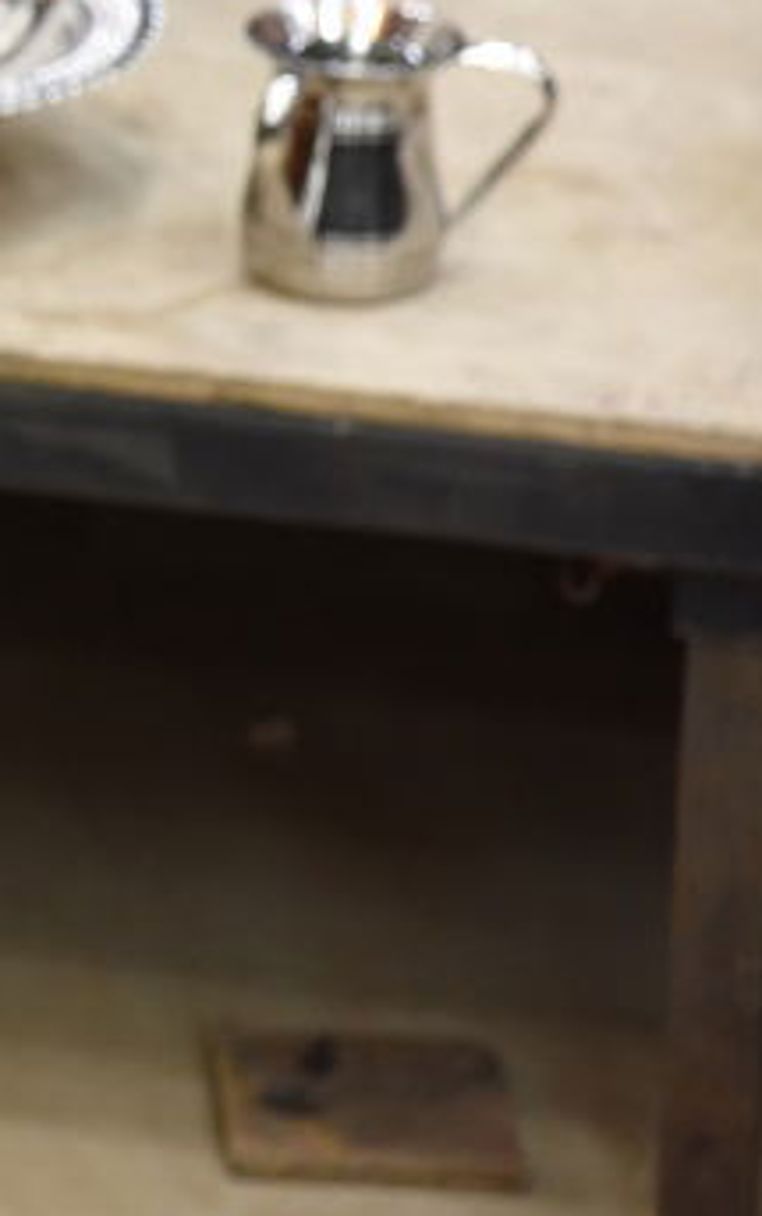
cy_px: 119
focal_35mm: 304
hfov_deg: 4.2
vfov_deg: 6.9
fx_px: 10080
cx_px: -1028
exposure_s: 1/125
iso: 2500
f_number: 5
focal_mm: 100
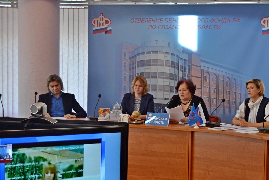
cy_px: 105
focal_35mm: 73
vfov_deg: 18.7
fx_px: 545
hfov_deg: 27.6
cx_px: 174
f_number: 4.5
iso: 400
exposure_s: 1/80
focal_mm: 30
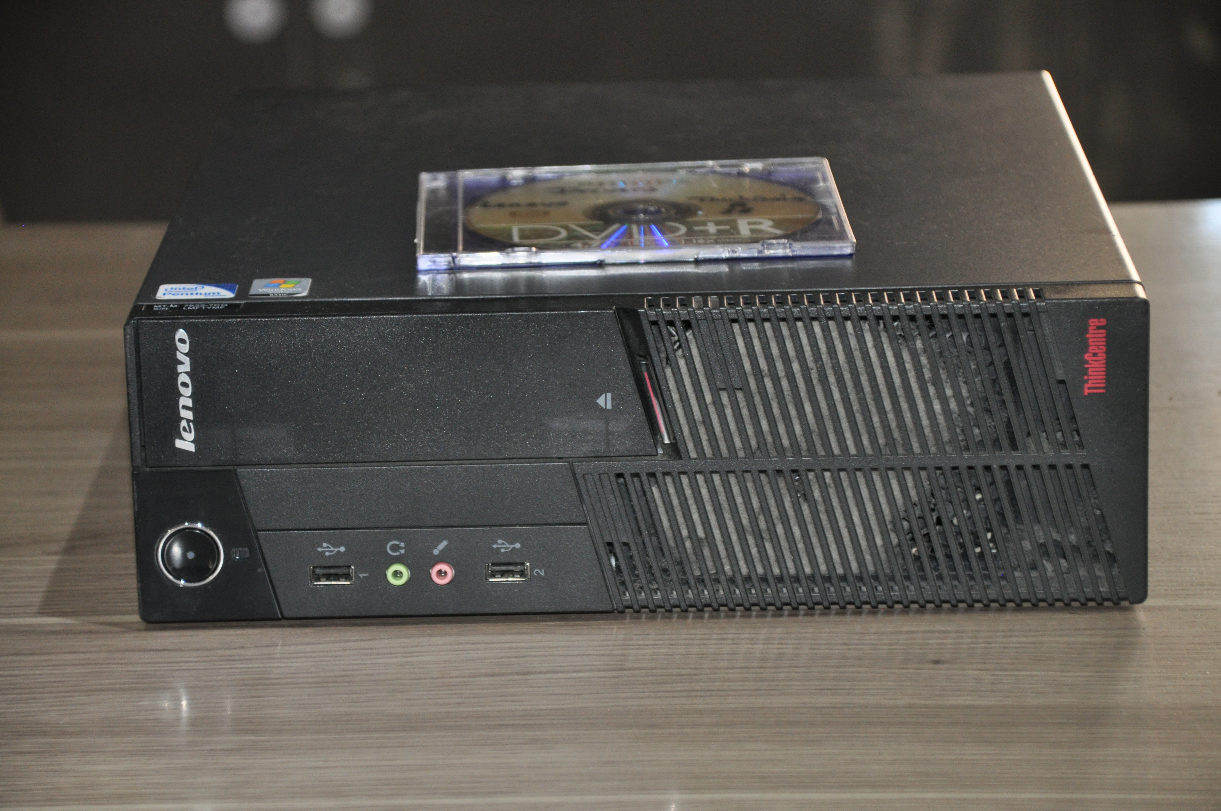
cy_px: 406
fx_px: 4370
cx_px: 610
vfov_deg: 10.6
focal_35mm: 129
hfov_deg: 15.9
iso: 800
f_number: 5.3
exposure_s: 1/60
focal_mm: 86
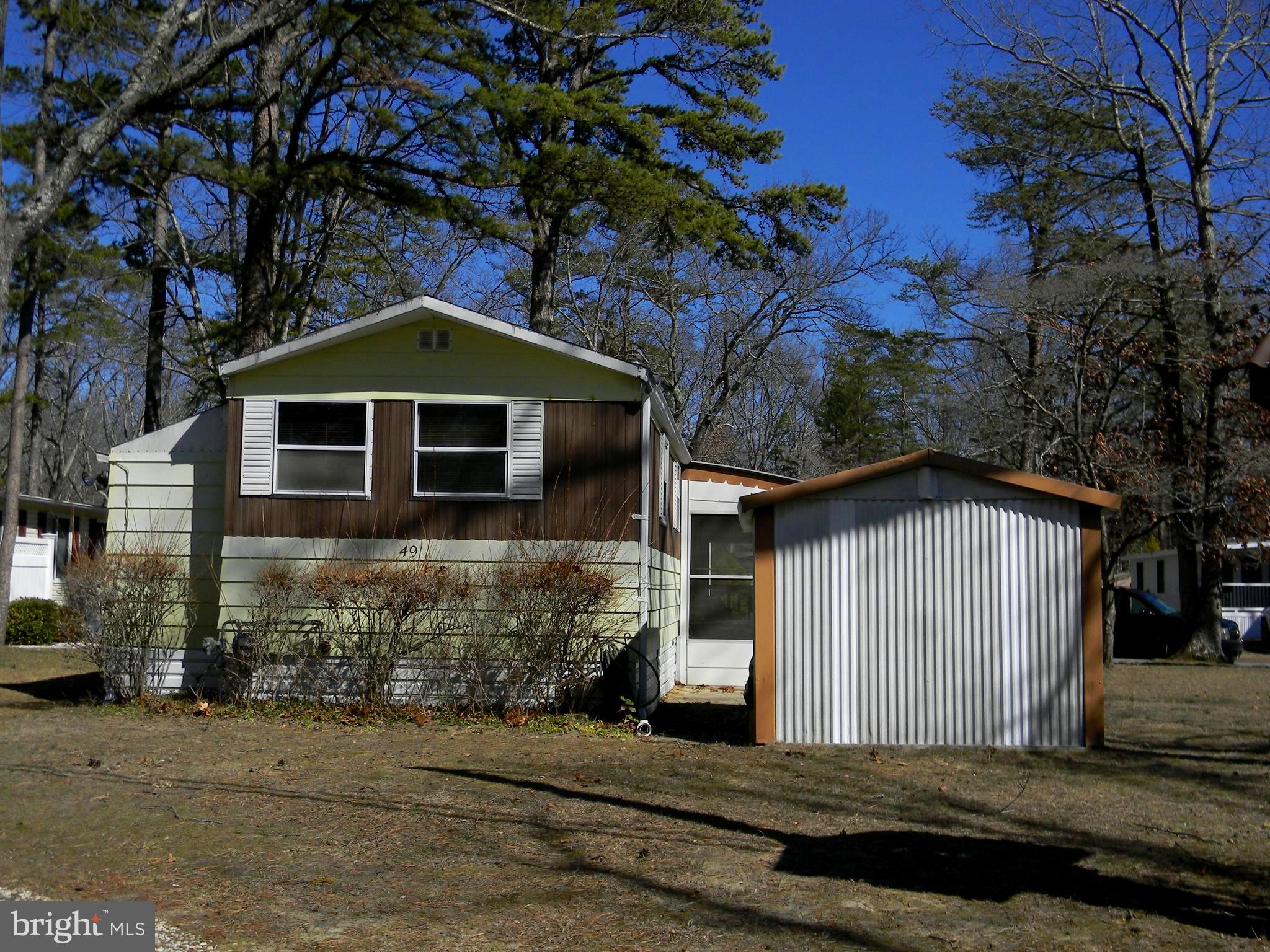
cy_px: 476
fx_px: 1504
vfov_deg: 35.1
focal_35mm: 41
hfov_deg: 45.8
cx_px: 635
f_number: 7.6
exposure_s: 1/386
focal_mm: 7.3
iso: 80
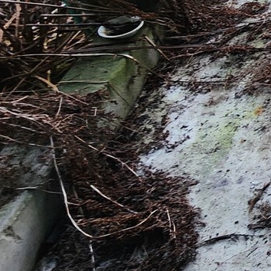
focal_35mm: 52
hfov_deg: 19.7
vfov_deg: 31.6
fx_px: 461
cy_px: 42
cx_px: 529
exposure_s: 1/60
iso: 200
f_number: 2.2
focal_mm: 2.2
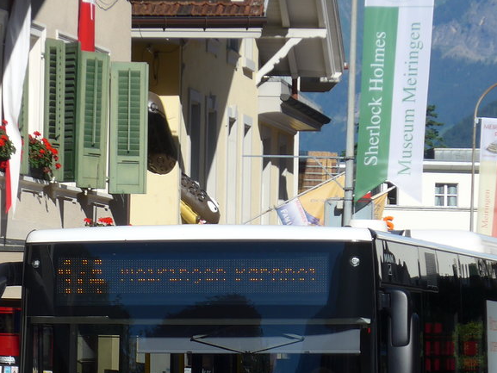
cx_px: 191
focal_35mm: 291
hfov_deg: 6.8
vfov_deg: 5.1
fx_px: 4179
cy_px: 378
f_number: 5.4
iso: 80
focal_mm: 27.3
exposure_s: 1/500
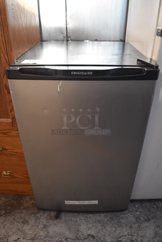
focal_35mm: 27
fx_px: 182
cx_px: 81
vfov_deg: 67.3
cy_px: 121
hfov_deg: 48.0
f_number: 3.5
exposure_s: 1/125
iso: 1600
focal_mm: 18
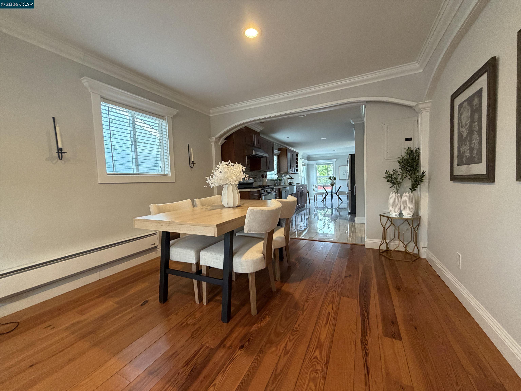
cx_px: 260
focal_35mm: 14
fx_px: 211
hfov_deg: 102.1
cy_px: 196
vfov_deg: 85.7
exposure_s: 1/60
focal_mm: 2.22
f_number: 2.2
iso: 320
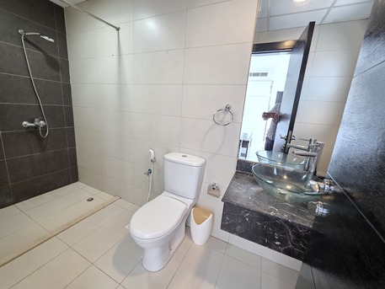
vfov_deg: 89.9
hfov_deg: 106.2
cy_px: 144
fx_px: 145
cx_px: 192
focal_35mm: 13
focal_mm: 2.2
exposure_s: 1/50
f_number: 1.9
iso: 320
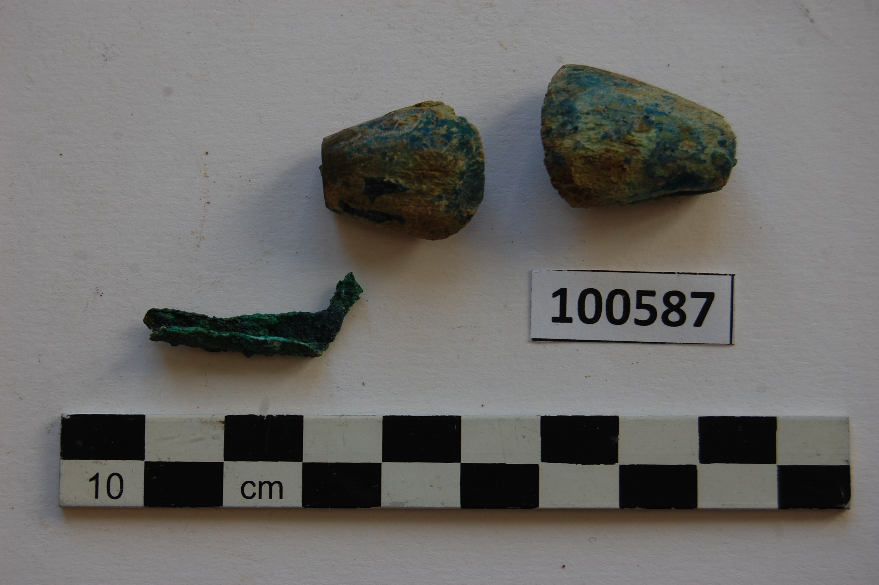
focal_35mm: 78
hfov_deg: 26.0
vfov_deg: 17.5
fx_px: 1903
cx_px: 440
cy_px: 292
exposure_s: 1/80
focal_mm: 52
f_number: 8
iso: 200
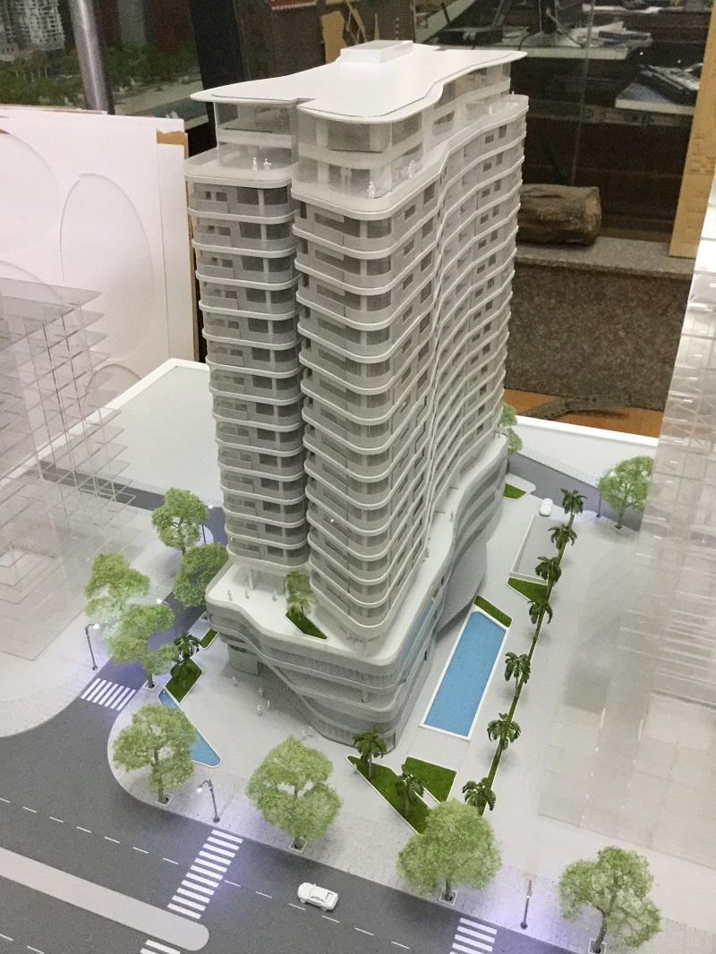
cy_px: 477
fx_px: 855
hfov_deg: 45.5
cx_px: 358
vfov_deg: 58.3
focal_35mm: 31
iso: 250
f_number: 2.4
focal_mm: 3.3
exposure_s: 1/33
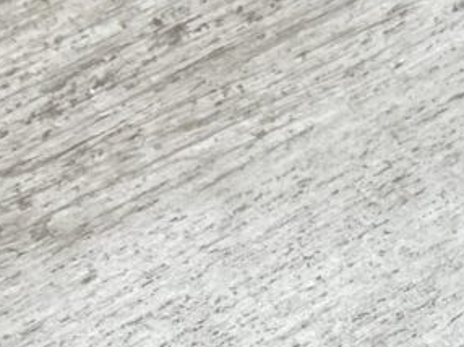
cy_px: 475
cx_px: 496
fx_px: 1393
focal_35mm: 104
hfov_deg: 18.3
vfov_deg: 13.6
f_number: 1.8
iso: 16
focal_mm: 3
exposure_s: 1/176
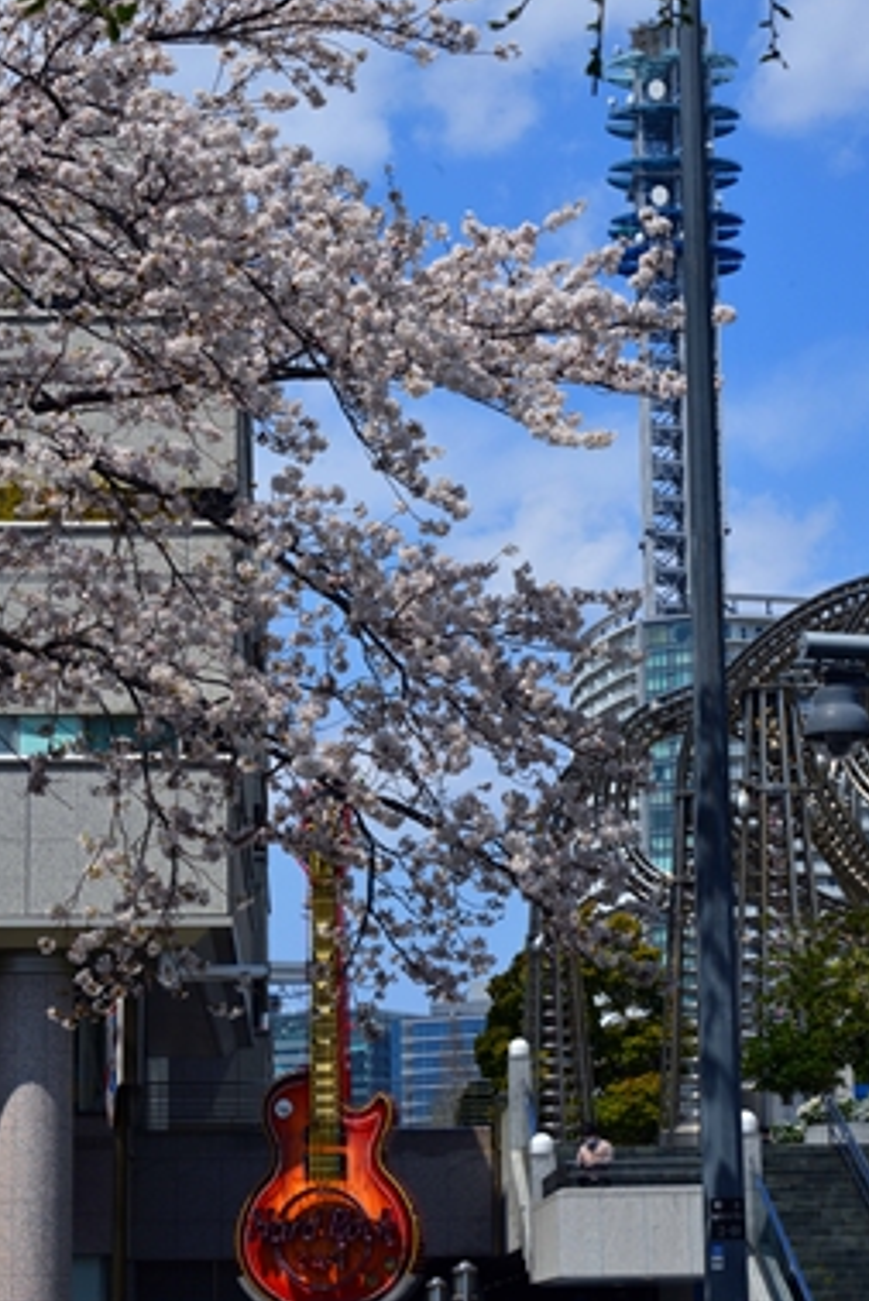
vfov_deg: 21.4
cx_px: 445
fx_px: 3436
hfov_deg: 14.4
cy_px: 618
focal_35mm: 95
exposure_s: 1/800
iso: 400
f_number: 14
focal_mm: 90
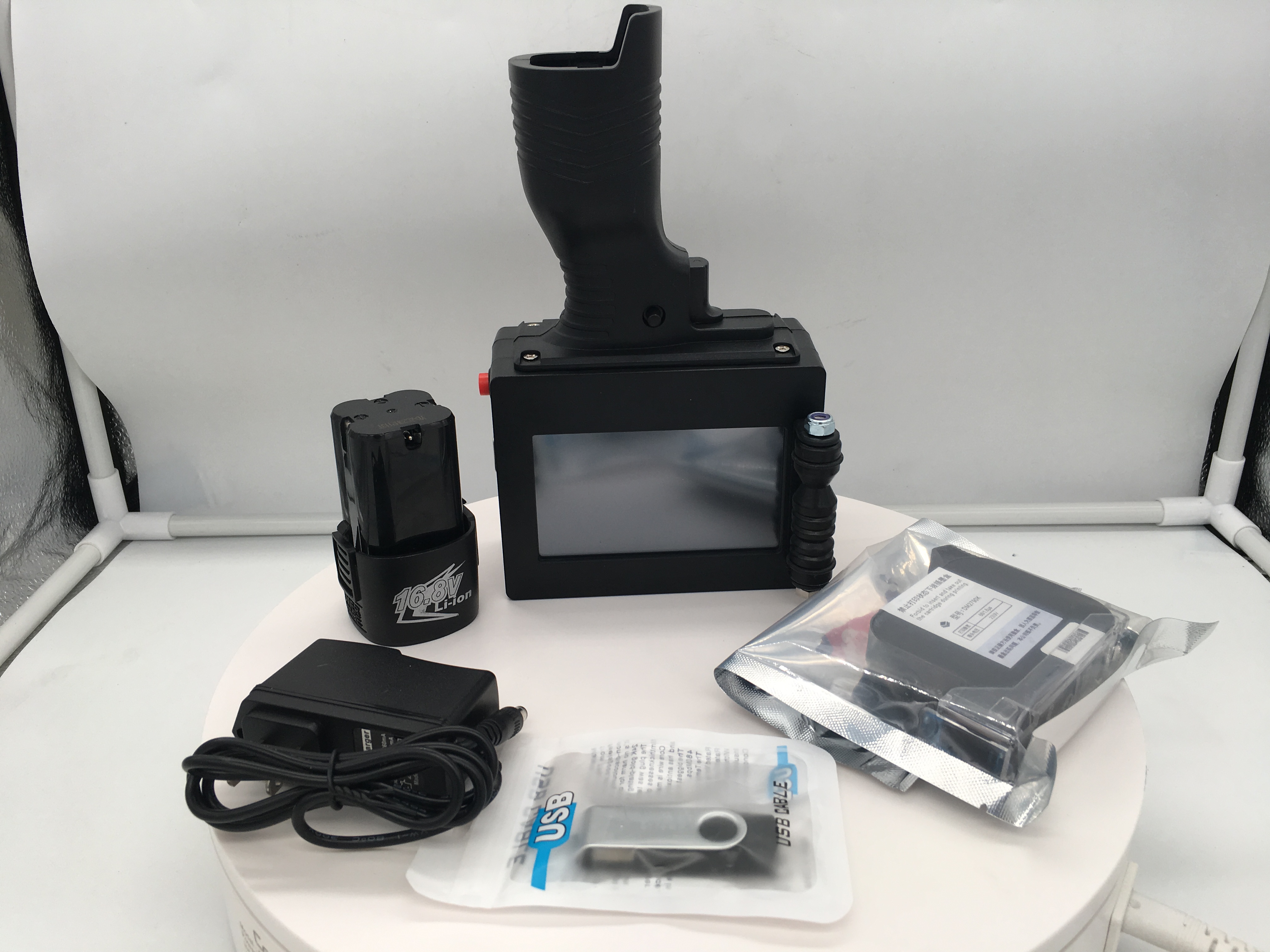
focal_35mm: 29
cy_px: 476
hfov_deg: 61.7
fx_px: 1064
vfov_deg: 48.2
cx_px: 635
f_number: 2.2
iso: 25
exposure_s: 1/320
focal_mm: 4.15
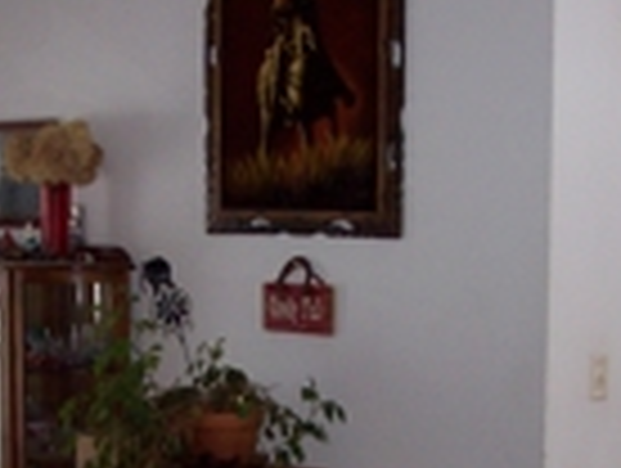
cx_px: 202
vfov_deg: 14.2
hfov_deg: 18.8
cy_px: 310
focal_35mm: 104
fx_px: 1869
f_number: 2.7
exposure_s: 1/64
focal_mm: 6
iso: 80
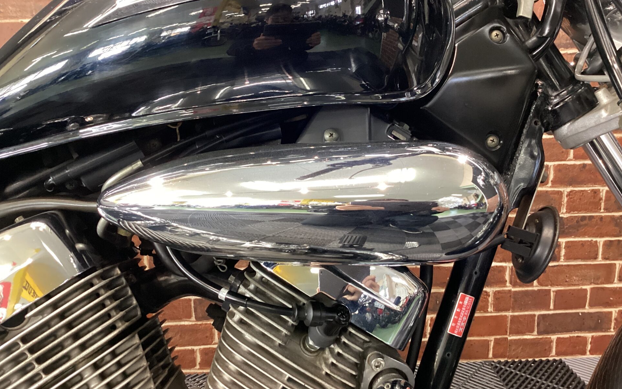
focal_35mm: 33
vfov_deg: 38.3
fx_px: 559
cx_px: 311
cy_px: 185
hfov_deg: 58.1
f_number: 2.4
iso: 320
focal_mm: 3.3
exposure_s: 1/40
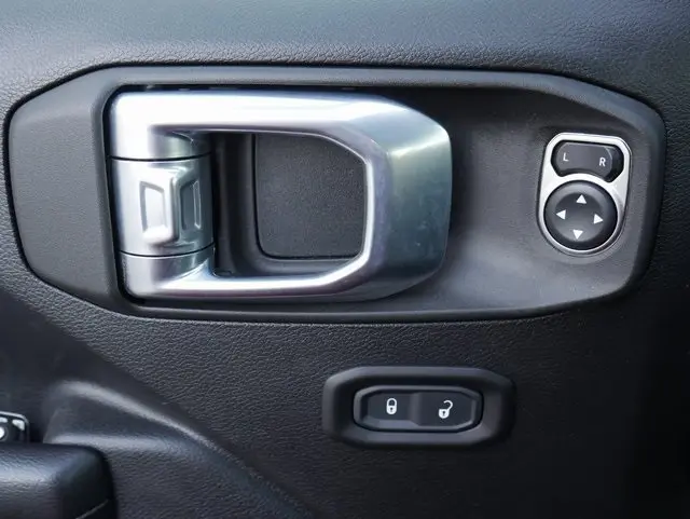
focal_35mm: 36
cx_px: 345
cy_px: 260
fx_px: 718
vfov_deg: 39.7
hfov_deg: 51.3
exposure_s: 1/60
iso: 640
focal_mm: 18
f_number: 5
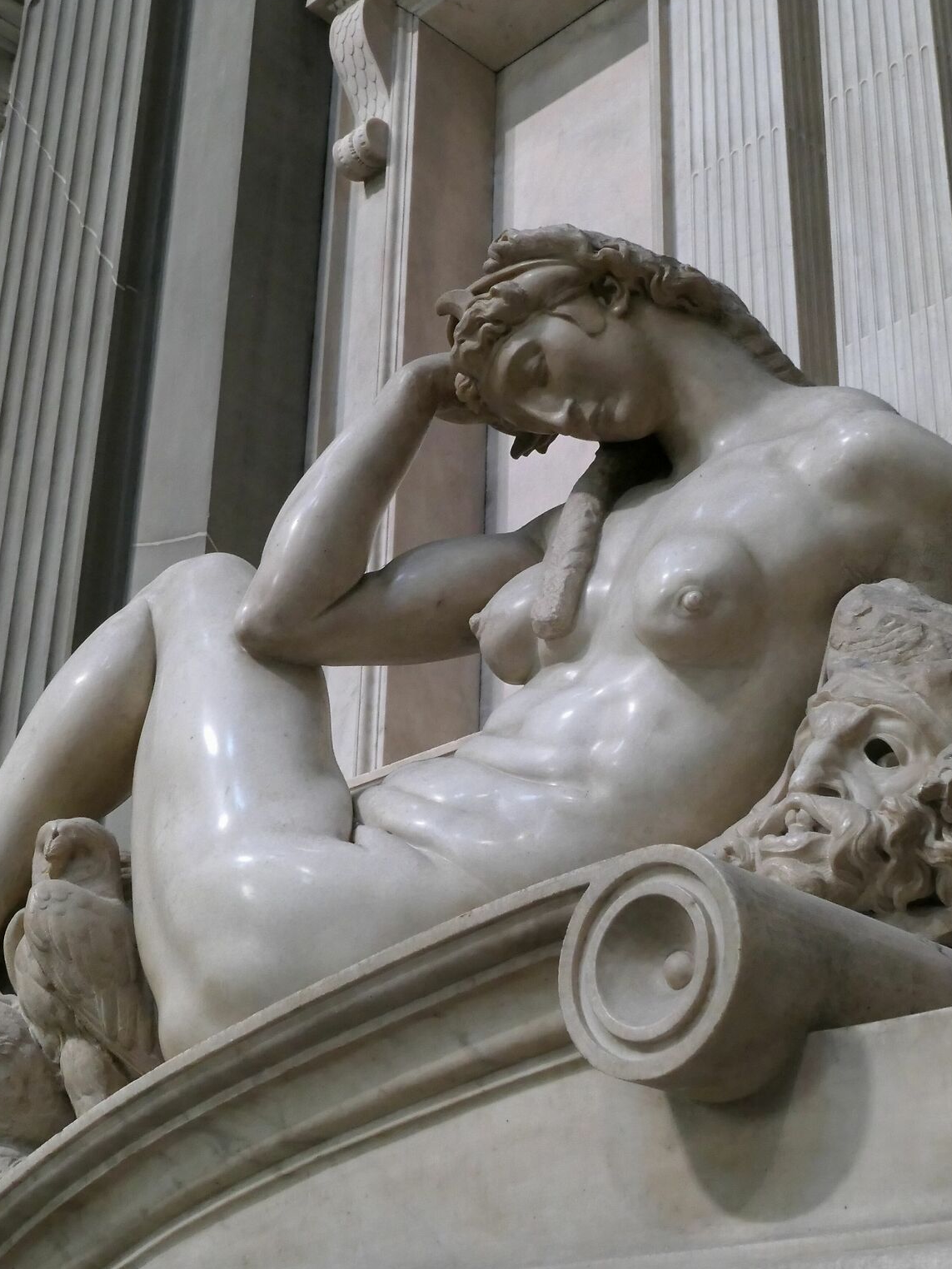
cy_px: 658
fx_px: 1943
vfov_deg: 36.2
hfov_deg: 27.5
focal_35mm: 53
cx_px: 471
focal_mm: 12.8
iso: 1600
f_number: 8
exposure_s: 1/13
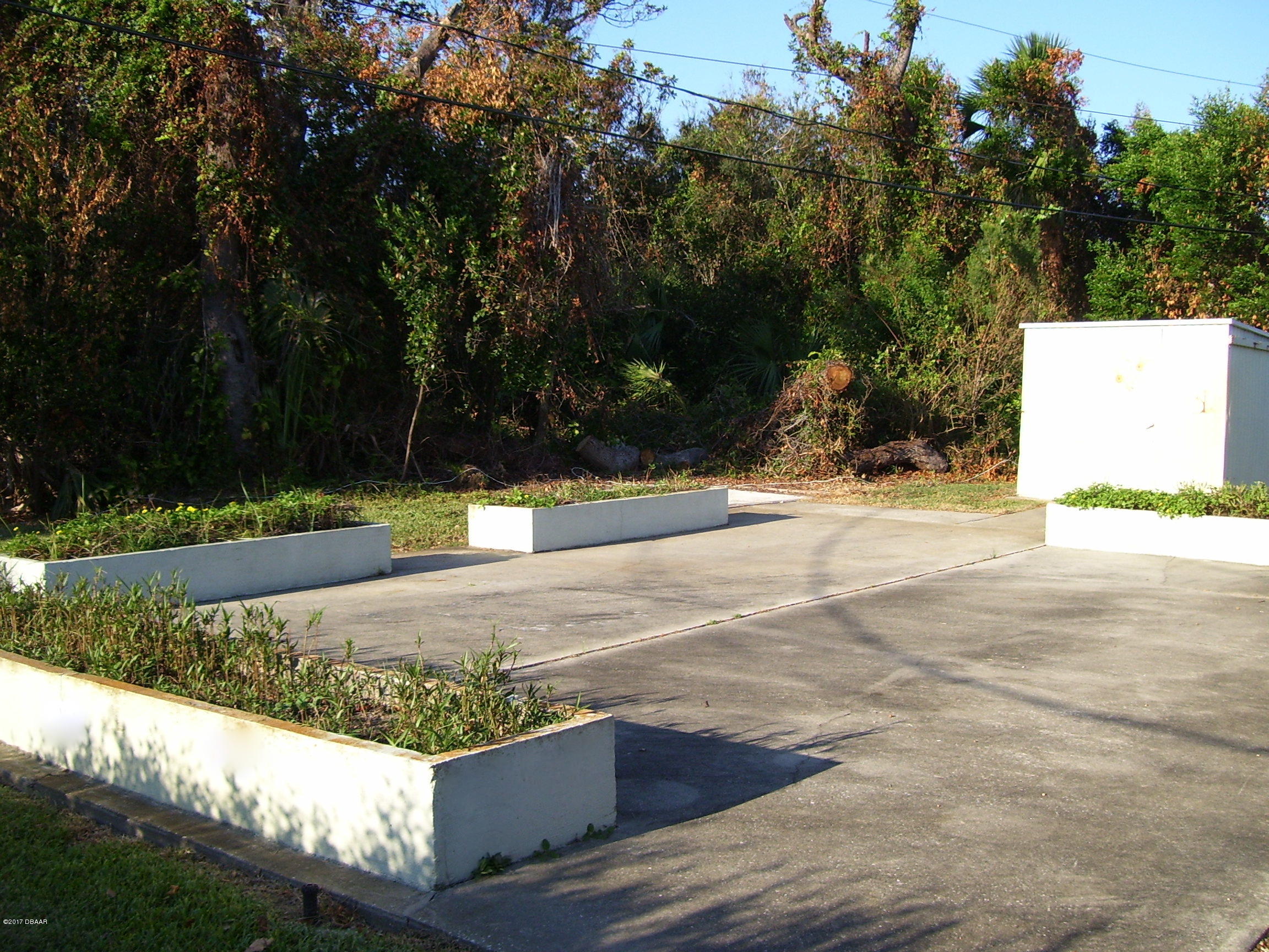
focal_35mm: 36
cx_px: 634
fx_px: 1320
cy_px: 476
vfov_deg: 39.7
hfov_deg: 51.4
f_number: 2.7
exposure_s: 1/750
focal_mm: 6
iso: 80
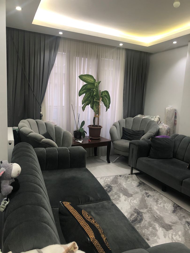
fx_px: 205
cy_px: 126
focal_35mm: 28
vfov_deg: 63.4
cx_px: 95
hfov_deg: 49.7
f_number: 1.8
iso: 40
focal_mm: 3.99
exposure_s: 1/25
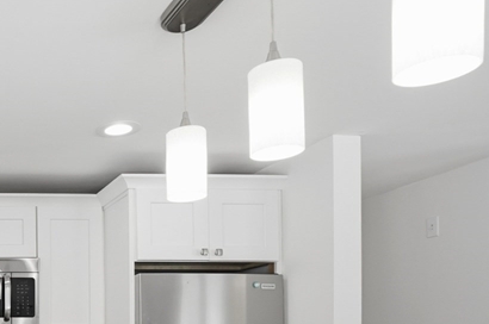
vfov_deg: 30.1
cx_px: -105
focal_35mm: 40
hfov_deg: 36.6
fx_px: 542
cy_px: 351
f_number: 7.1
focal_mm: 16
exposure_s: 1/500
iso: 800
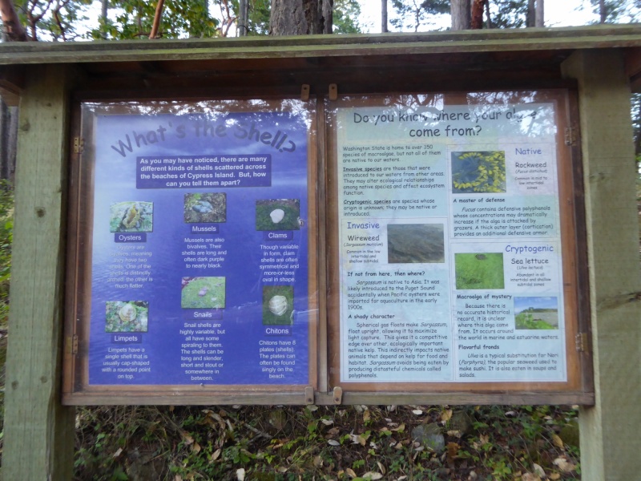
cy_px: 240
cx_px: 320
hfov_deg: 61.7
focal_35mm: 29
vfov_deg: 48.2
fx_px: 537
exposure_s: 1/60
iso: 320
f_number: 3.5
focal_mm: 5
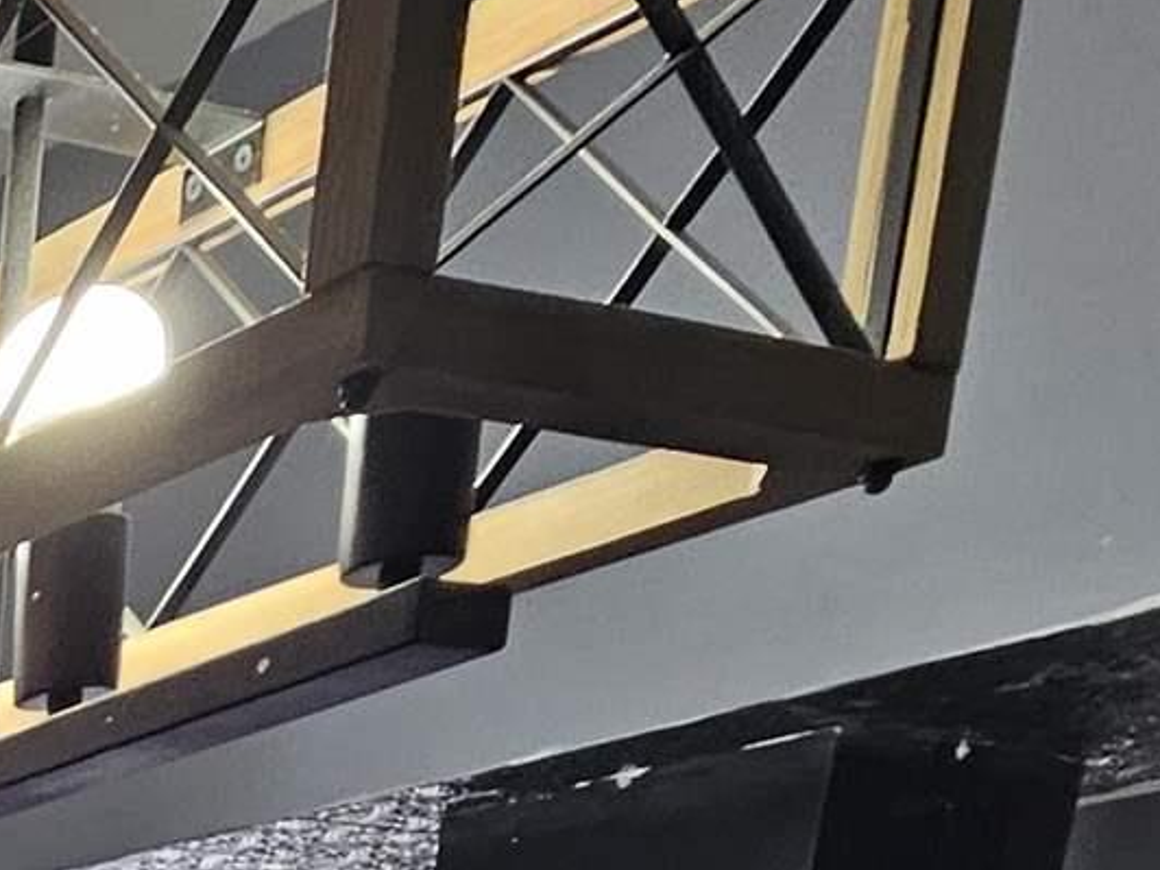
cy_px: 2233
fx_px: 2513
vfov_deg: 13.1
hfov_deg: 17.7
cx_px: -1204
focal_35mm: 75
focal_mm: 2.2
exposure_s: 1/60
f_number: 2.2
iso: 125
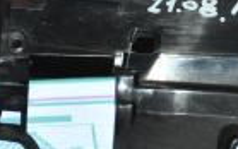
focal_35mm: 275
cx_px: 164
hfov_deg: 7.6
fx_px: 1784
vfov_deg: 4.8
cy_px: 22
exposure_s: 1/60
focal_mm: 50
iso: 800
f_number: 5
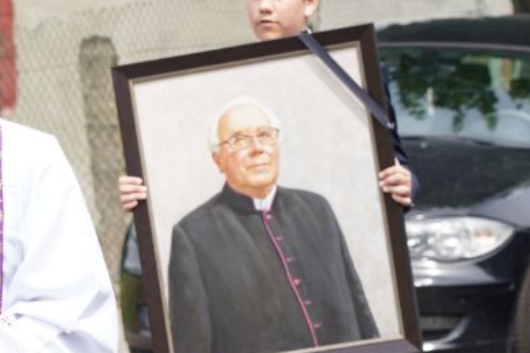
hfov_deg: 5.8
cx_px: -12
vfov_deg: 3.9
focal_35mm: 353
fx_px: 5197
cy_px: 306
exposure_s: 1/200
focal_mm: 105
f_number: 5.6
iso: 100
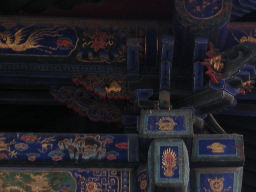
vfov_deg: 12.7
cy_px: -18
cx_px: 226
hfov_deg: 16.9
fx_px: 851
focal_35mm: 115
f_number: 3.5
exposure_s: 1/61.4
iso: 81
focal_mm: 6.3
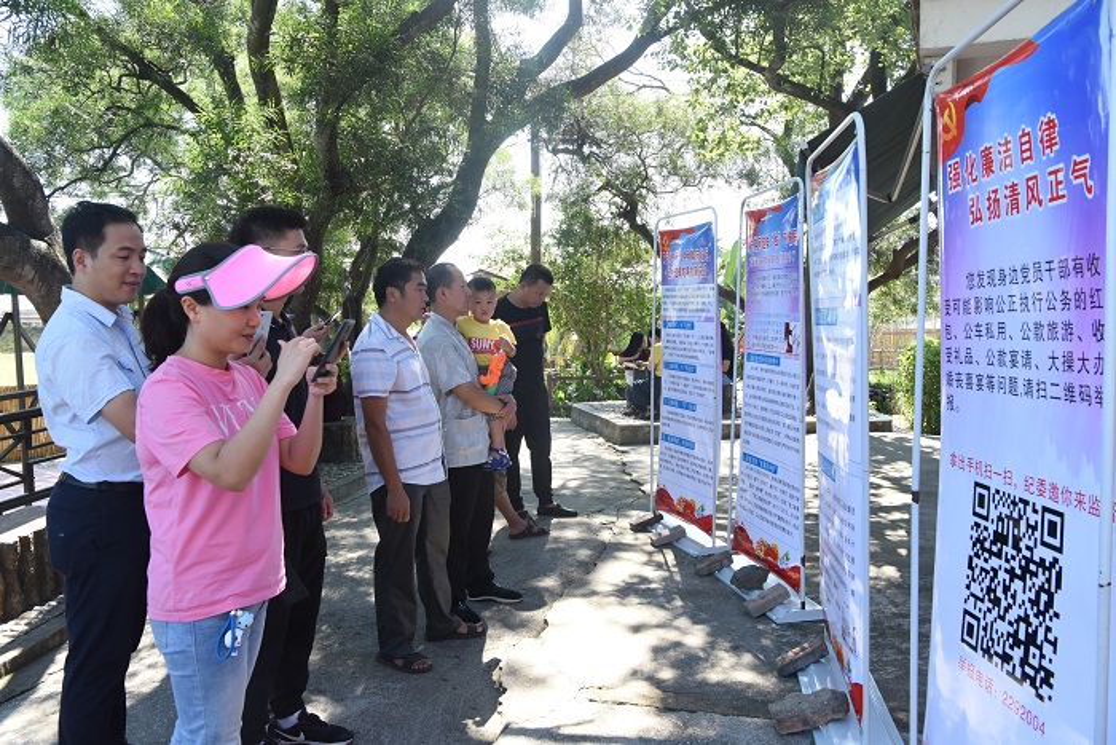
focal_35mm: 31
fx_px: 961
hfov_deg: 60.3
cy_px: 372
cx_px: 558
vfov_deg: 42.3
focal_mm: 31
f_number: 10
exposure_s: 1/400
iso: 1600
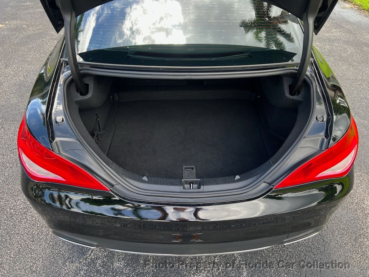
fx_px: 277
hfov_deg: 67.3
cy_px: 138
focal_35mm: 26
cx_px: 184
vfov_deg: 53.1
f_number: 1.5
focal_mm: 5.7
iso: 32
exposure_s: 1/137
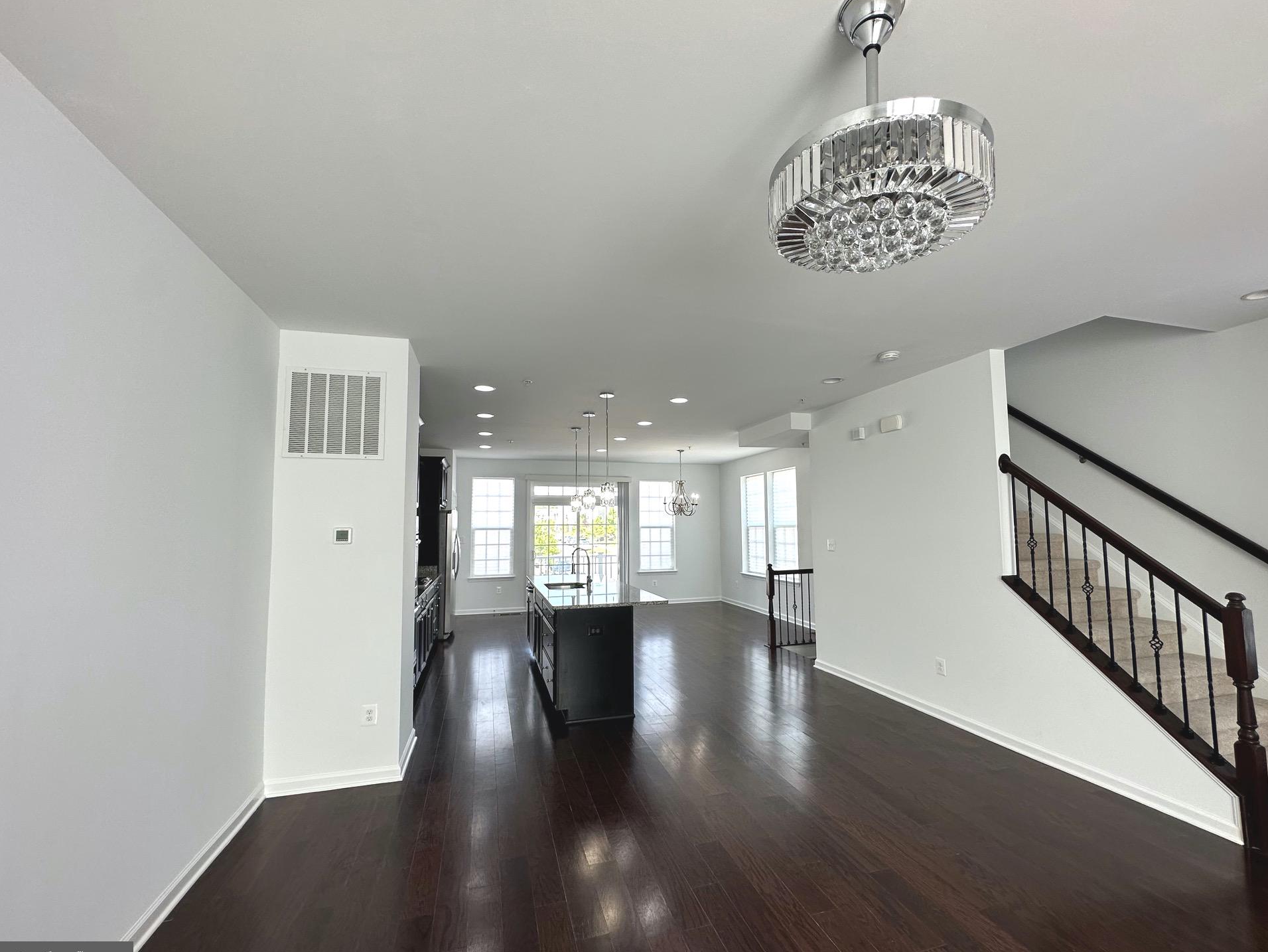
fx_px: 550
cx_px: 647
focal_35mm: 15
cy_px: 486
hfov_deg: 98.1
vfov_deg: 81.8
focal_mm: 2.22
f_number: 2.2
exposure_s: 1/120
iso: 50
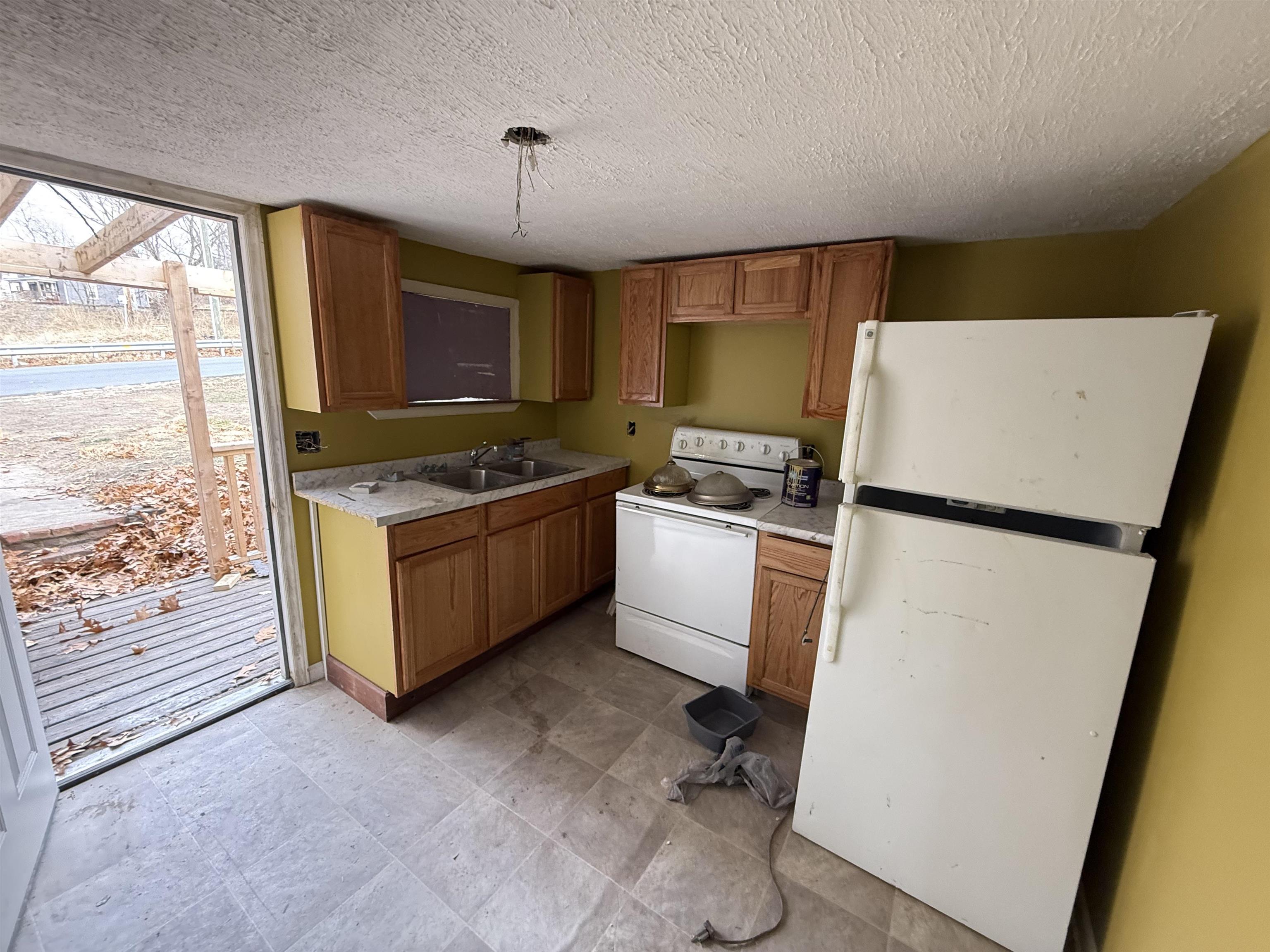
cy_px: 476
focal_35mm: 14
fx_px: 514
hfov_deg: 102.1
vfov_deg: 85.7
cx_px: 635
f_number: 2.2
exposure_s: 1/77
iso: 320
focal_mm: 2.22
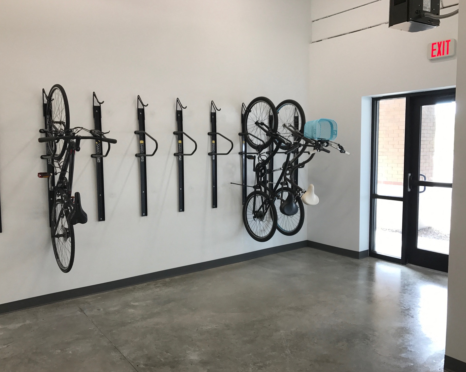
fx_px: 414
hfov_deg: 58.7
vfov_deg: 48.5
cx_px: 220
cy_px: 189
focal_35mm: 30
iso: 25
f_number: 1.8
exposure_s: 1/40
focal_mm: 3.99
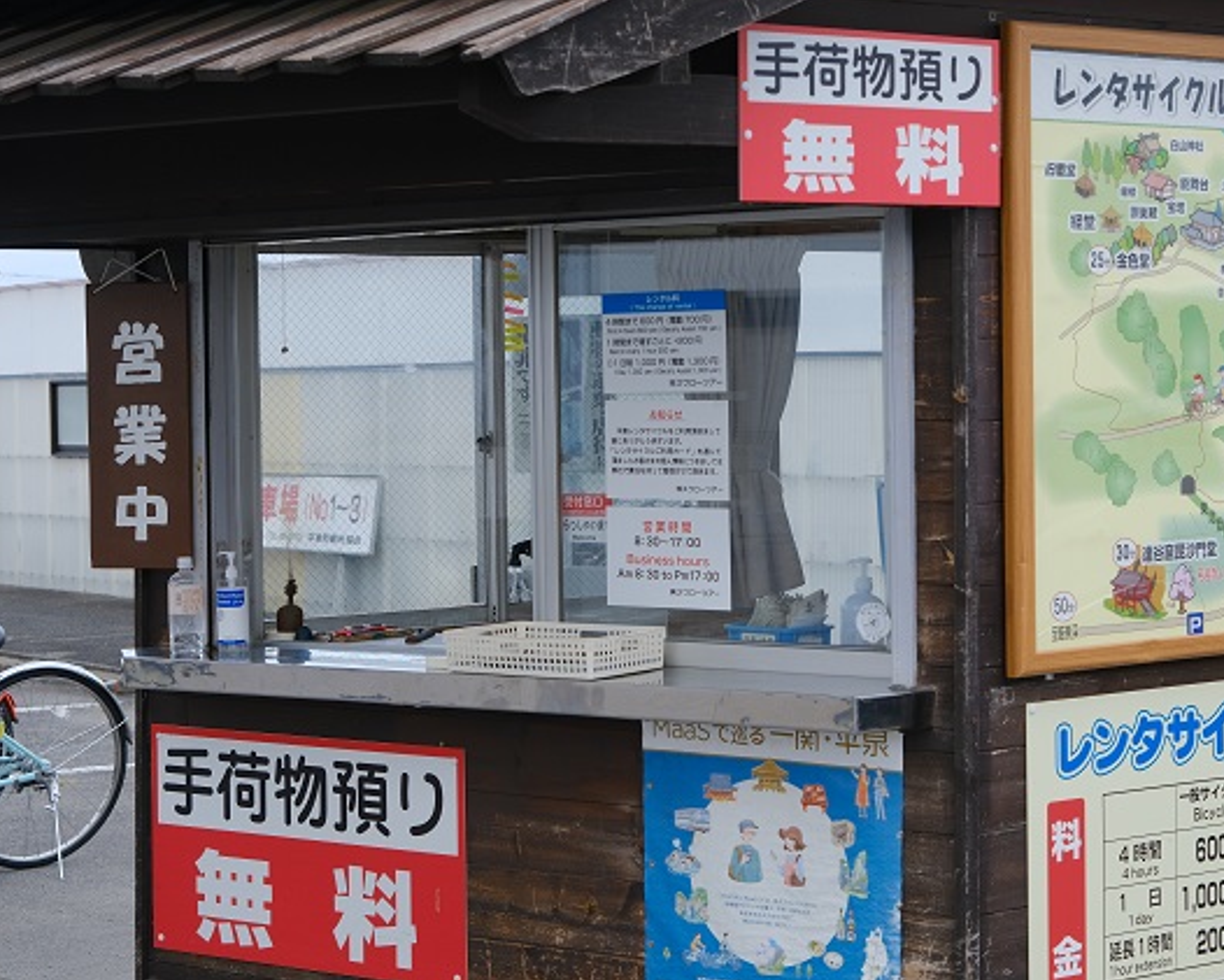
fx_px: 2645
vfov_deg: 21.0
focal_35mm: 73
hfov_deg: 26.0
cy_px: 489
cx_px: 682
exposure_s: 1/250
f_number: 5
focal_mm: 42.9
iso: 320
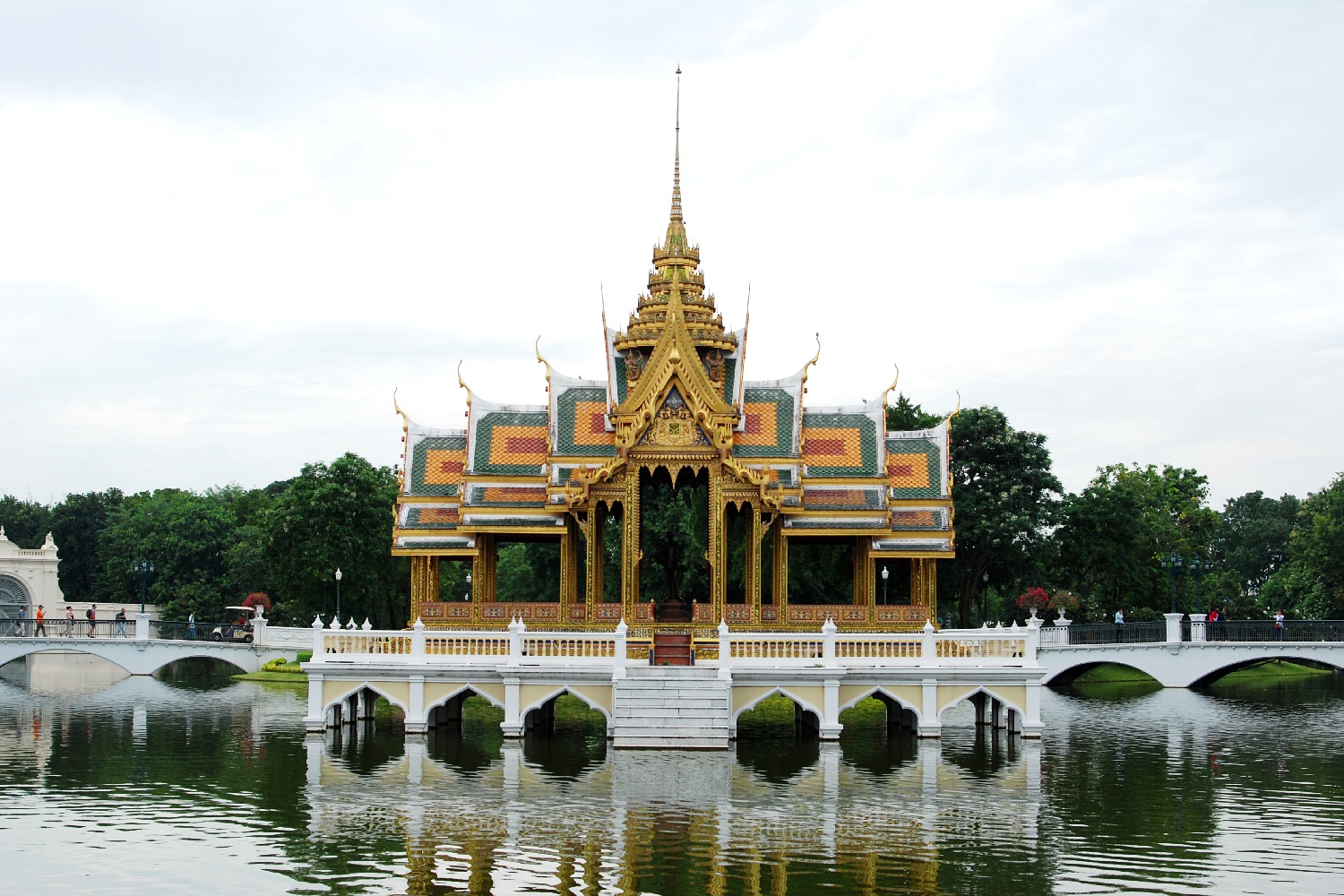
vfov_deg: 26.5
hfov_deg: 38.9
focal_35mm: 51
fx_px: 1904
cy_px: 448
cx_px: 672
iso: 320
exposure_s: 1/500
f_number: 8
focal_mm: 34
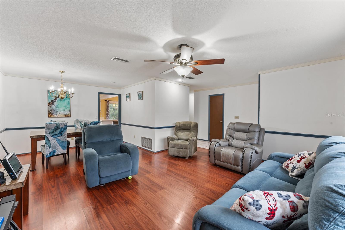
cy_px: 115
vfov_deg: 78.8
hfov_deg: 101.9
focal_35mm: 15
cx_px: 172
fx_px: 140
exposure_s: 1/1.25
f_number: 13
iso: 400
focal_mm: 14.6
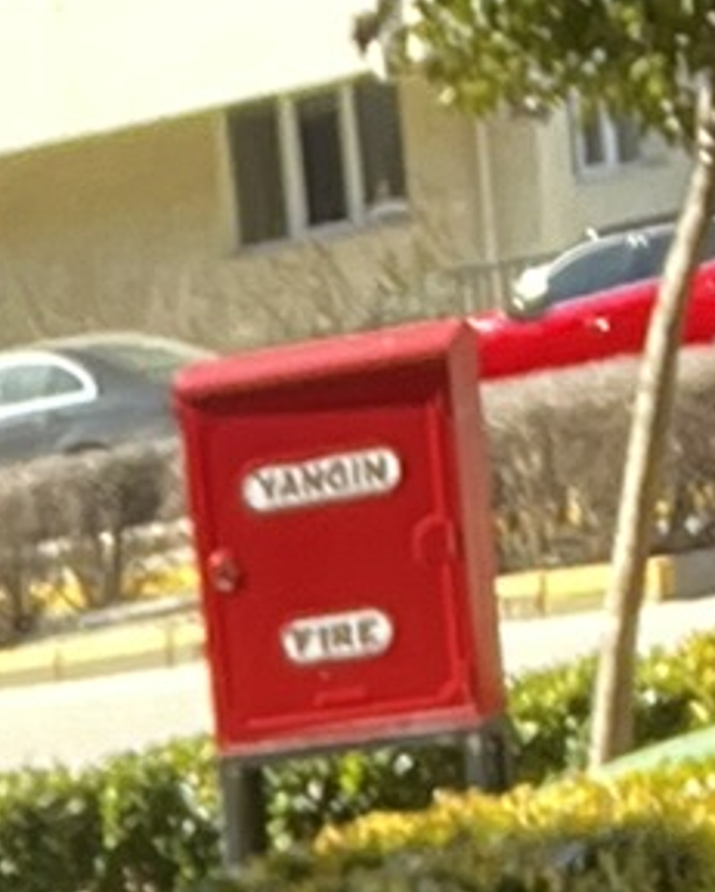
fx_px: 5493
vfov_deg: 8.4
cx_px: -1059
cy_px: 2193
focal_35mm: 208
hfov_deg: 7.0
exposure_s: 1/121
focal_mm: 2.71
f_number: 2.2
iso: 40
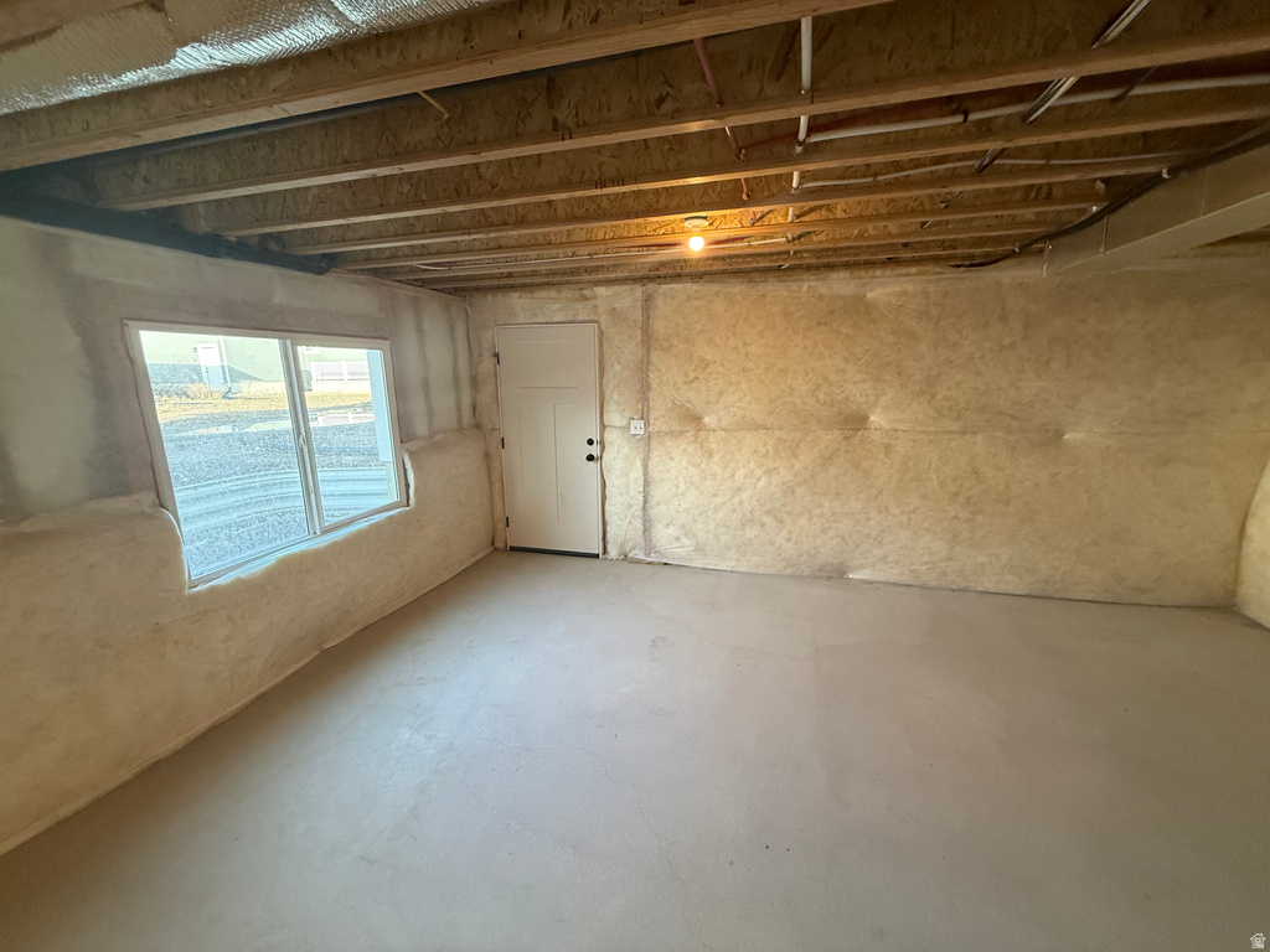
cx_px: 635
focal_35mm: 14
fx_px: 514
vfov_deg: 85.7
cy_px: 476
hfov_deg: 102.1
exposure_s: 1/99
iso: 320
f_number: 2.2
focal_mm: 2.22
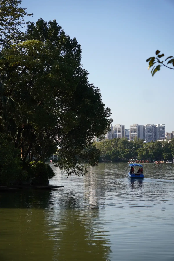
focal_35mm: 75
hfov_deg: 18.2
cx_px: 87
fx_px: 544
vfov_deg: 27.0
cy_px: 130
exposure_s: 1/1000
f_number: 2.8
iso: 100
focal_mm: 50
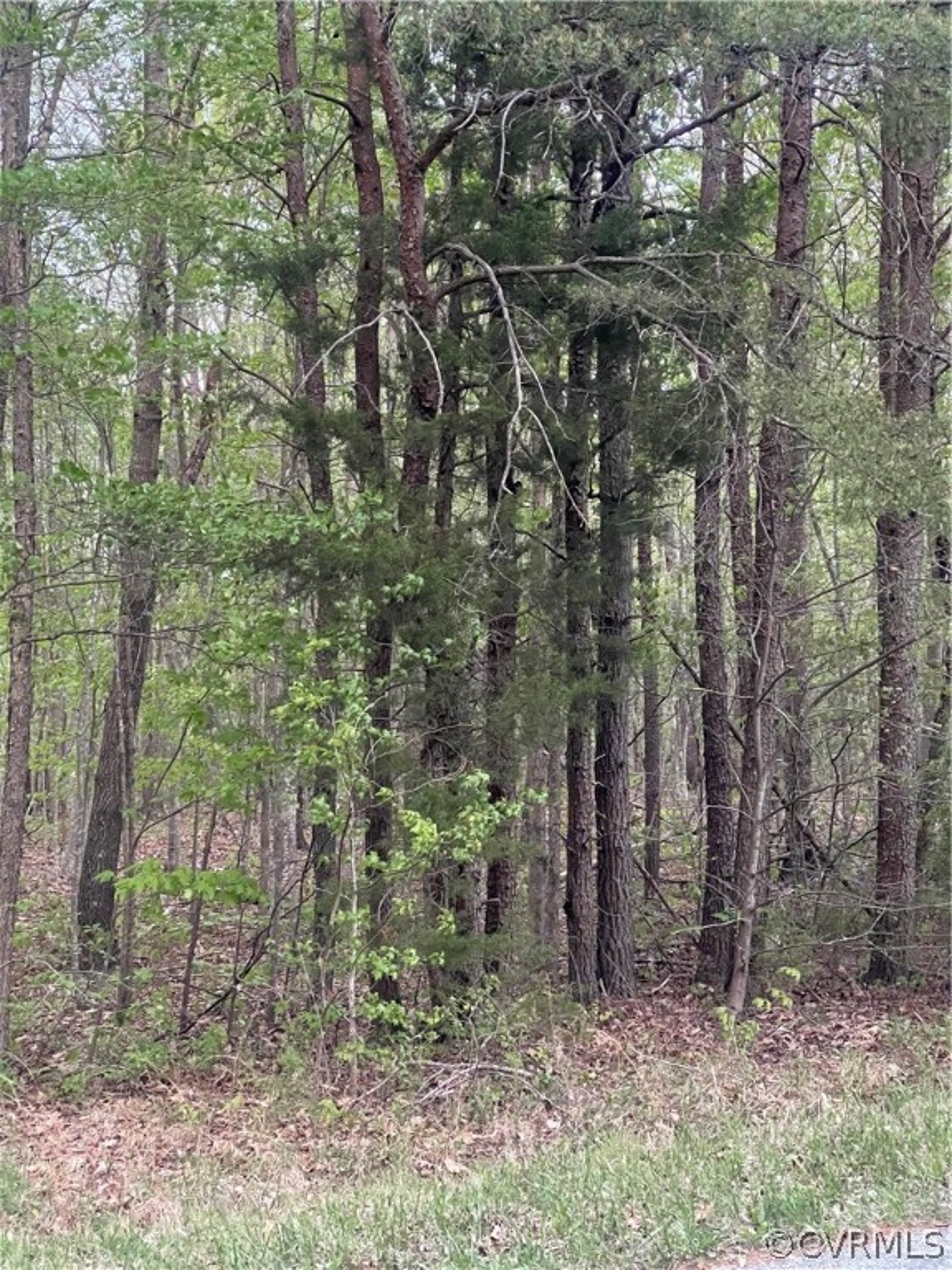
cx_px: 476
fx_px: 2347
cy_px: 635
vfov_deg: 30.3
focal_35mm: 64
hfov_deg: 22.9
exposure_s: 1/44
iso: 800
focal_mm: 7.5
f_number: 2.2
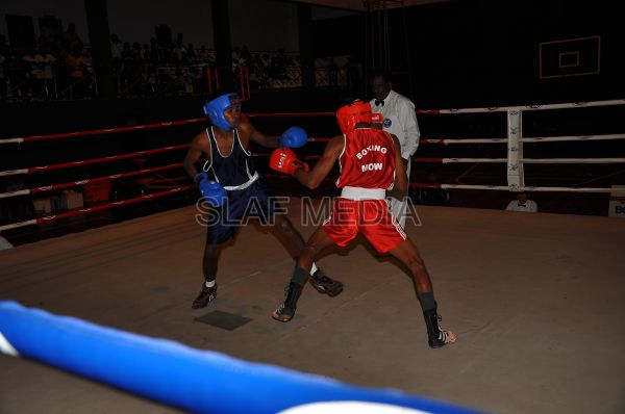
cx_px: 312
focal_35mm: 36
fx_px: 624
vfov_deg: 36.8
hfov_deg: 53.2
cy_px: 207
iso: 200
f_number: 5.6
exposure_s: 1/90
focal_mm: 24
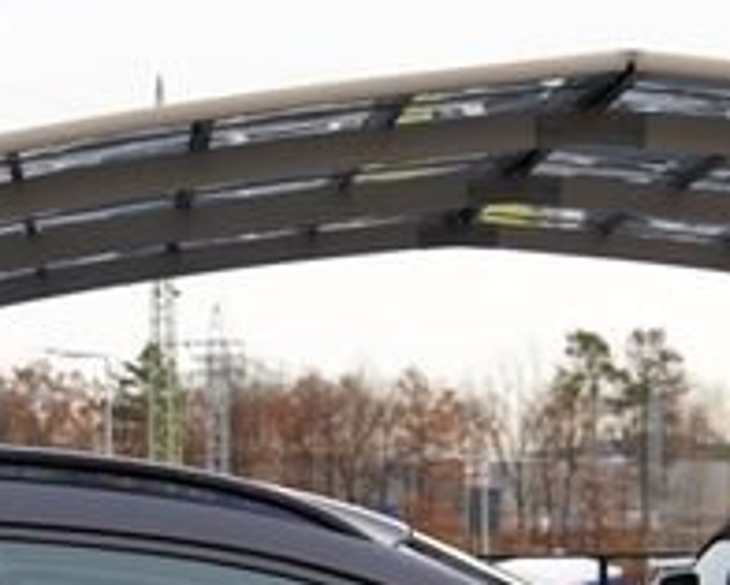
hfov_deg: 14.0
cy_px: 764
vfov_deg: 11.0
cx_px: 160
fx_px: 2961
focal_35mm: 137
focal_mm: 28
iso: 100
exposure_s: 1/60
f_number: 4
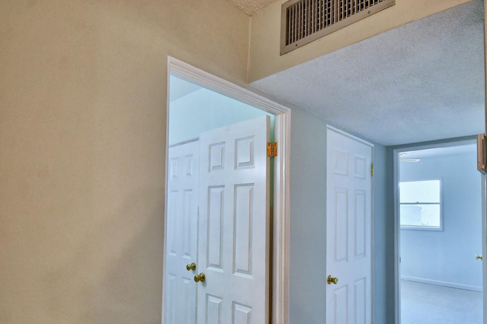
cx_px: 309
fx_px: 271
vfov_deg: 61.2
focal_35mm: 20
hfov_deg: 82.1
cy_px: 200
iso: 400
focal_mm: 10
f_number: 4.5
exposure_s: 1/60
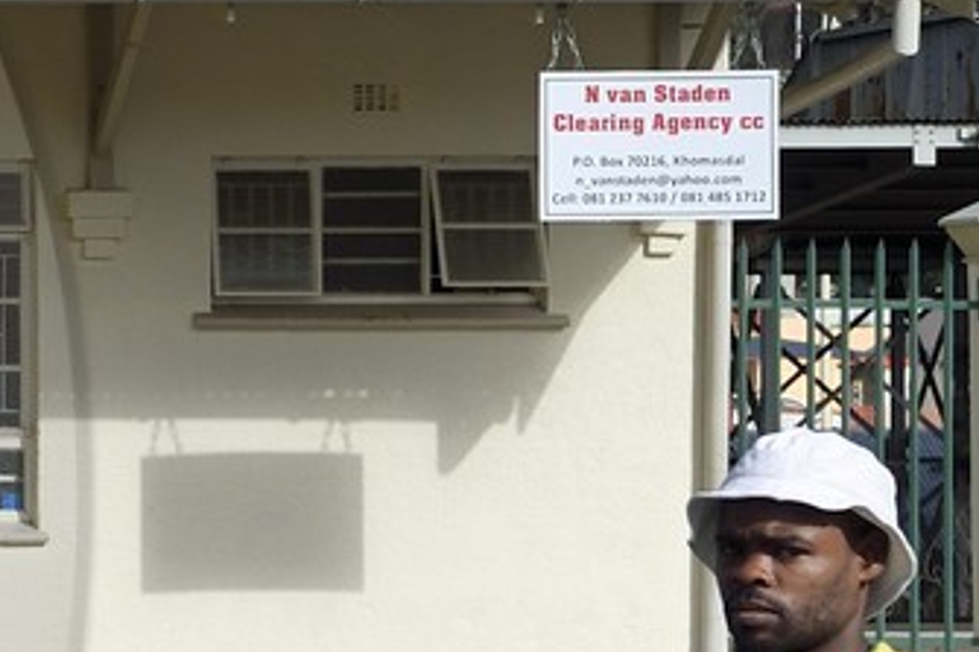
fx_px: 8045
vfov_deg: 4.6
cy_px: 497
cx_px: -1131
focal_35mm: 296
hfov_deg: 6.7
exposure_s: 1/320
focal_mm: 62
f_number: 13
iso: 200
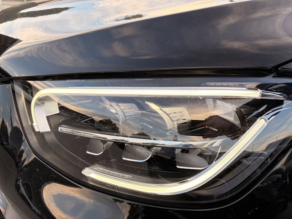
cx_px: 146
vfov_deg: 53.1
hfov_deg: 67.3
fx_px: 219
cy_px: 110
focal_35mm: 26
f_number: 1.6
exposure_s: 1/290
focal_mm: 5.96
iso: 64
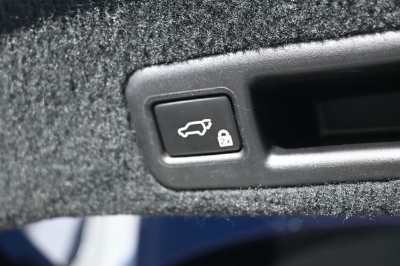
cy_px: 133
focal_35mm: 56
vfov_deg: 24.4
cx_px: 200
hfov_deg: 36.0
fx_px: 616
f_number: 5.3
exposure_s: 1/160
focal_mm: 37
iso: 400
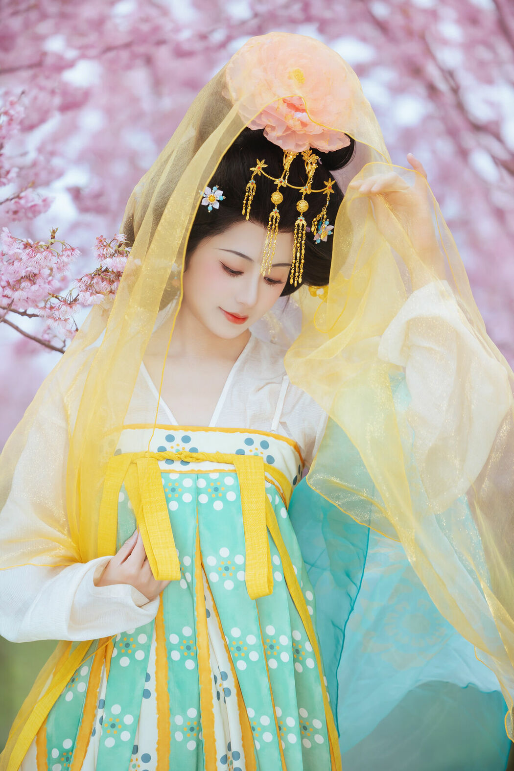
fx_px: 3276
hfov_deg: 9.0
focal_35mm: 153
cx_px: 257
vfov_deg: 13.4
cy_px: 386
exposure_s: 1/500
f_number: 2.8
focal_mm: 153
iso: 200
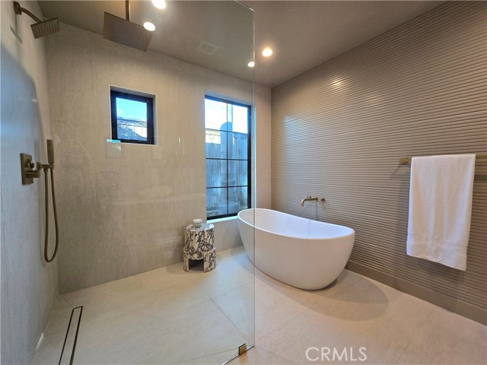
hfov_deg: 106.2
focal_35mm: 13
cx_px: 244
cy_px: 182
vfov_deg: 89.9
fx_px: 183
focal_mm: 2.2
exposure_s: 1/60.2
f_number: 2.2
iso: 100
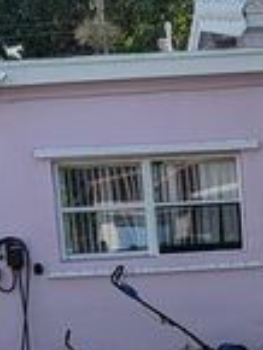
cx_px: 270
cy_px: 483
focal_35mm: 110
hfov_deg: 13.3
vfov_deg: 16.6
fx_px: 1113
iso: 22
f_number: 1.68
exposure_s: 1/1923
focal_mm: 6.9
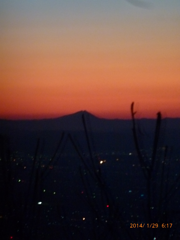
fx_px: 1900
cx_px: 90
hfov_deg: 5.4
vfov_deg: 7.2
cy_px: 120
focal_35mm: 274
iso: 800
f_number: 5.6
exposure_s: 1/4
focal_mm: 44.5
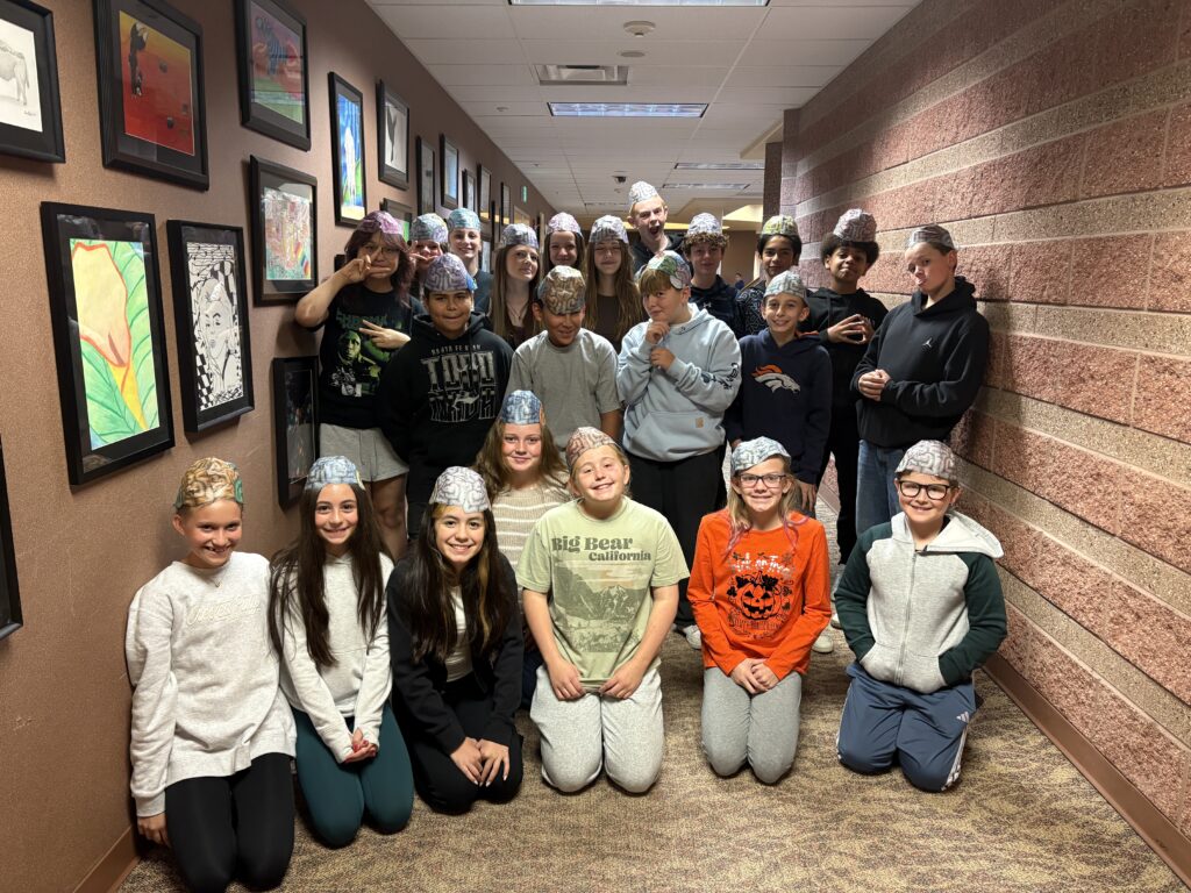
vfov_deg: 53.1
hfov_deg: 67.3
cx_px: 596
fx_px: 895
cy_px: 446
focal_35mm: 26
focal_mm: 5.96
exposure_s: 1/60
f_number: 1.6
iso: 250
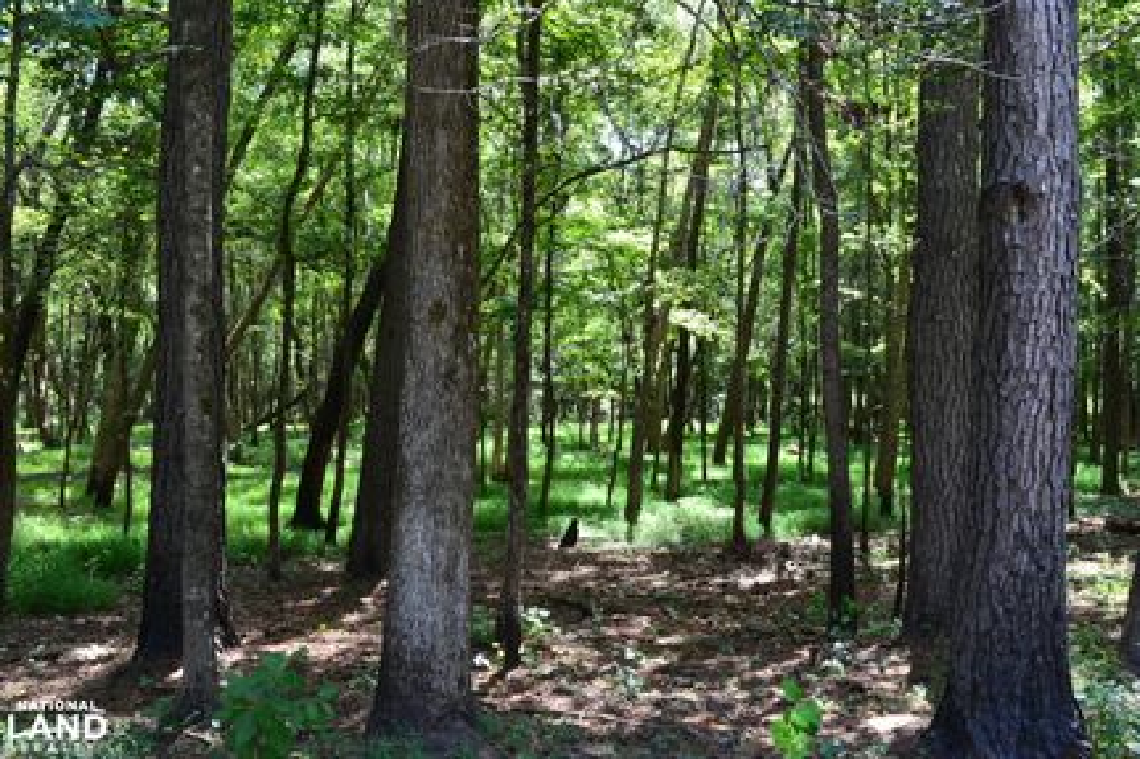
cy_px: 380
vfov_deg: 39.9
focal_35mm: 33
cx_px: 570
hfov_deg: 57.2
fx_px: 1045
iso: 400
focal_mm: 22
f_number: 7.1
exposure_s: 1/40
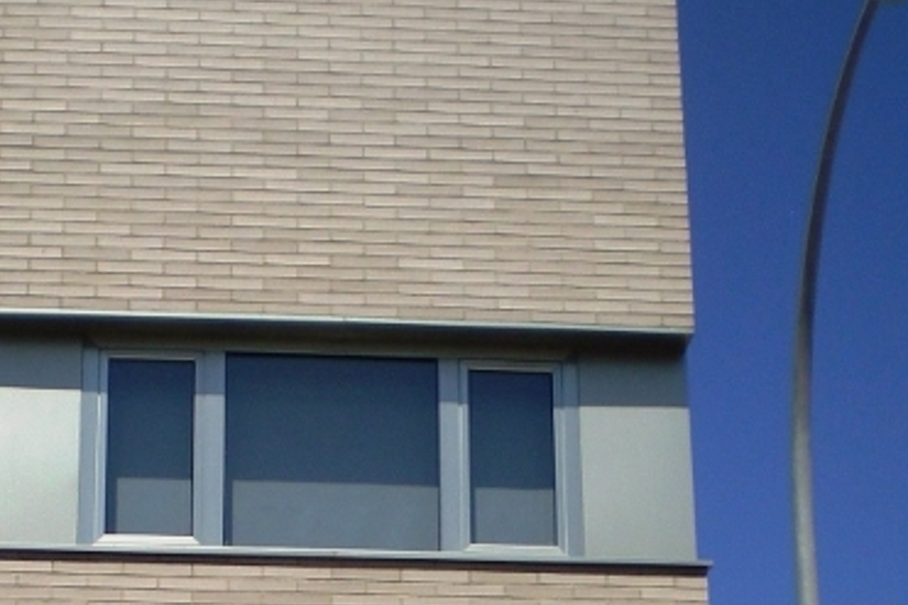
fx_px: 2420
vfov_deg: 13.8
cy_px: 750
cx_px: 278
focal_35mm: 96
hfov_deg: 21.1
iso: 50
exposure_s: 1/672
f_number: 4.6
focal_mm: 6.3
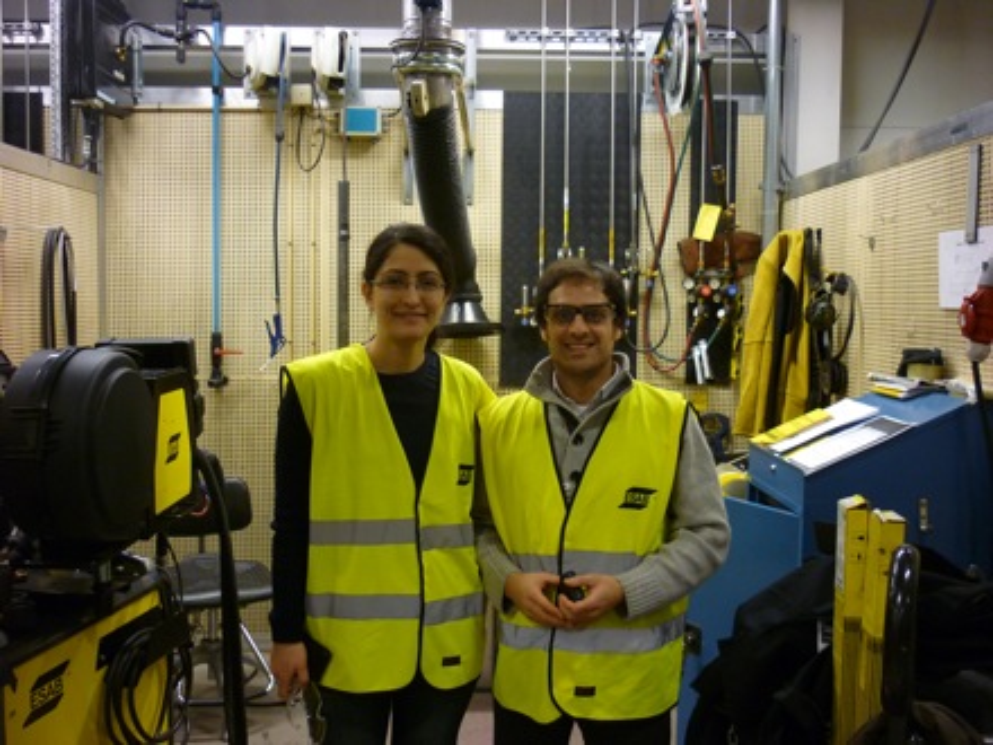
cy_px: 372
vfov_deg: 42.9
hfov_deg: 55.4
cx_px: 496
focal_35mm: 33
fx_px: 947
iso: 200
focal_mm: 5.5
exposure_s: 1/30
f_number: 2.8
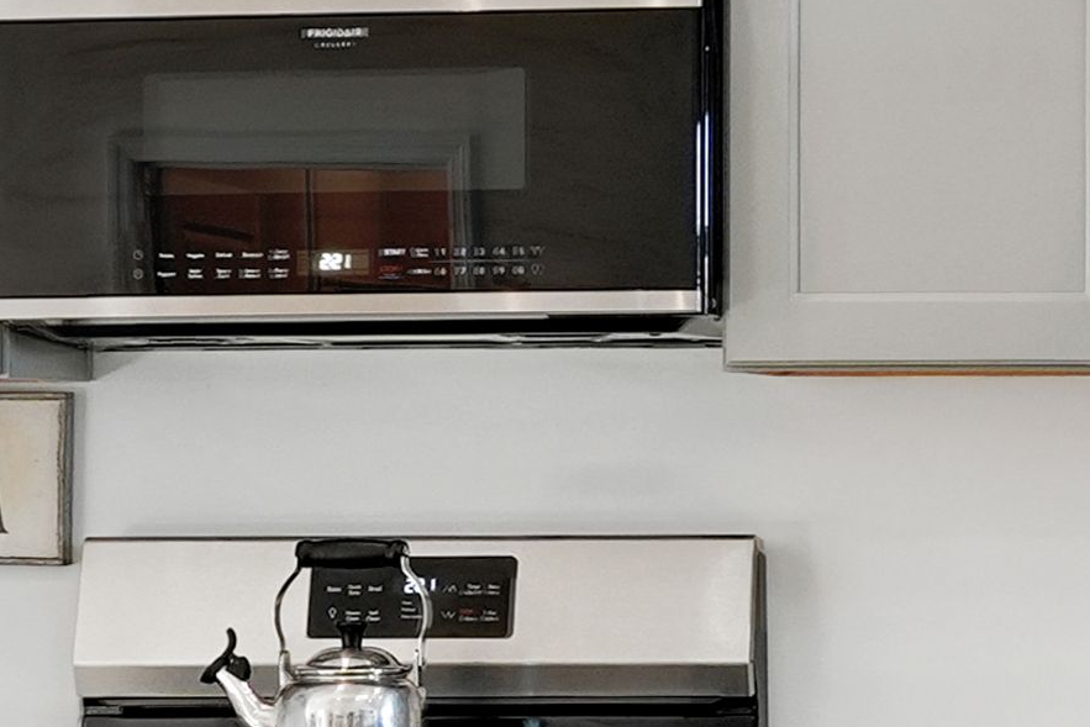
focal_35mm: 127
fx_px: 3846
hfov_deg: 15.7
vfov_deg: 10.6
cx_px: 1184
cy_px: 913
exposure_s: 1/8
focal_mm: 16
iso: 320
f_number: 8
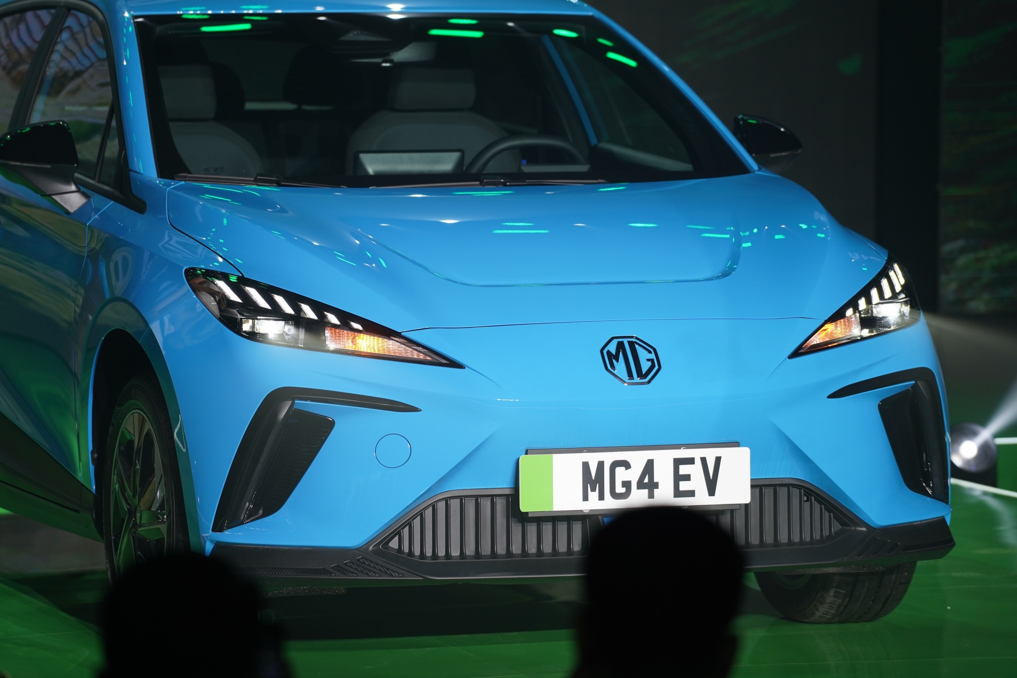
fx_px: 5169
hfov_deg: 11.2
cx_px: 508
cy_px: 339
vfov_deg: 7.5
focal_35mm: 183
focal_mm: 183
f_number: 4
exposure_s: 1/500
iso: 640
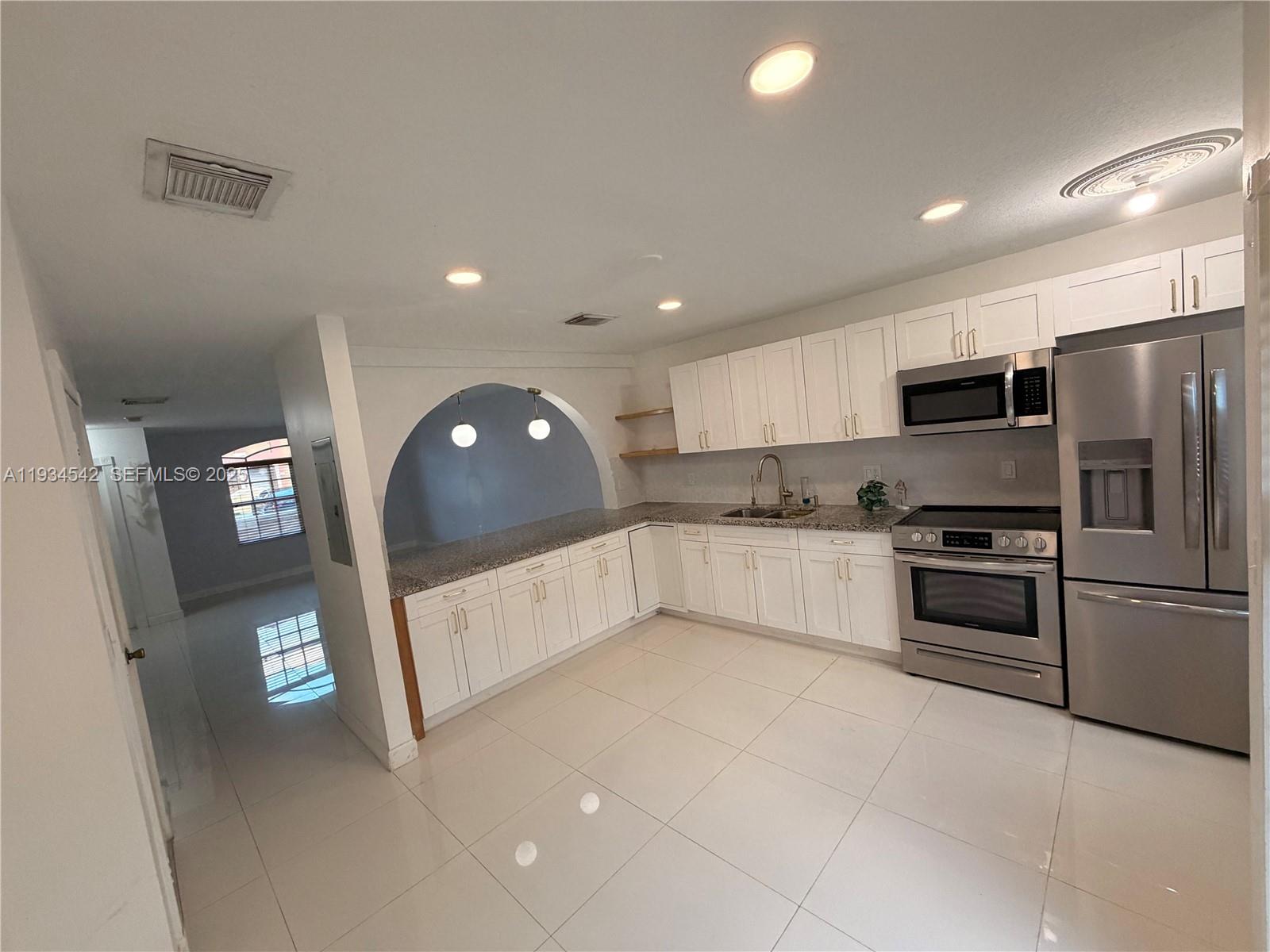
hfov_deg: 102.1
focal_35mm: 14
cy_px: 476
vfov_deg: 85.7
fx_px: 514
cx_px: 635
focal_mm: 2.22
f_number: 2.2
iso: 320
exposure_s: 1/83
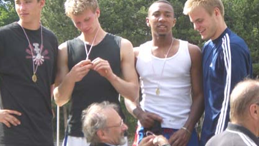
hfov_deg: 14.3
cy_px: 74
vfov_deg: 8.1
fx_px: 1030
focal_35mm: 150
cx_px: 120
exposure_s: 1/125
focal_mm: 18.6
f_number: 5.2
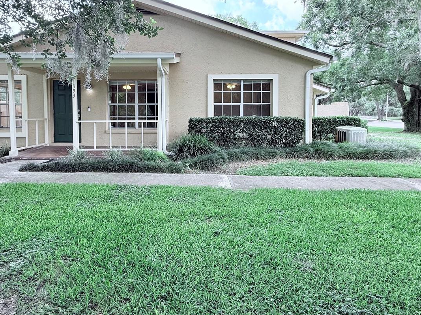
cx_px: 189
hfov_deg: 78.8
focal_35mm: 21
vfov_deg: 62.7
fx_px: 255
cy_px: 121
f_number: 2.2
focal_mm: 2.22
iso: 64
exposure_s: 1/132
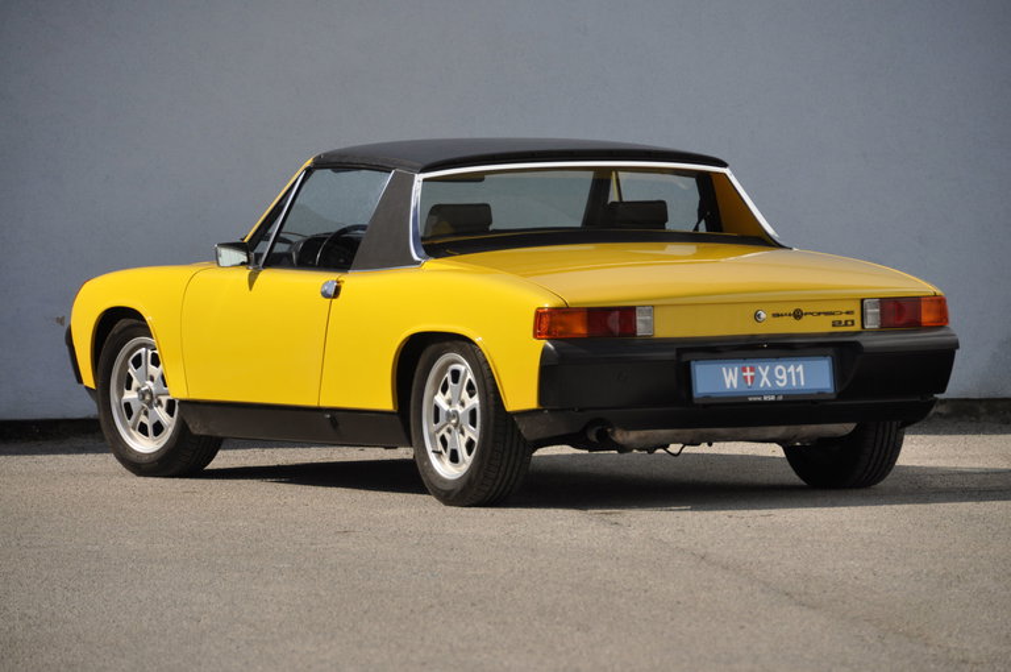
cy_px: 336
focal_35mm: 232
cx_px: 506
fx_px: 6521
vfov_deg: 5.9
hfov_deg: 8.9
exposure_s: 1/800
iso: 500
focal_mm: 155
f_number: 6
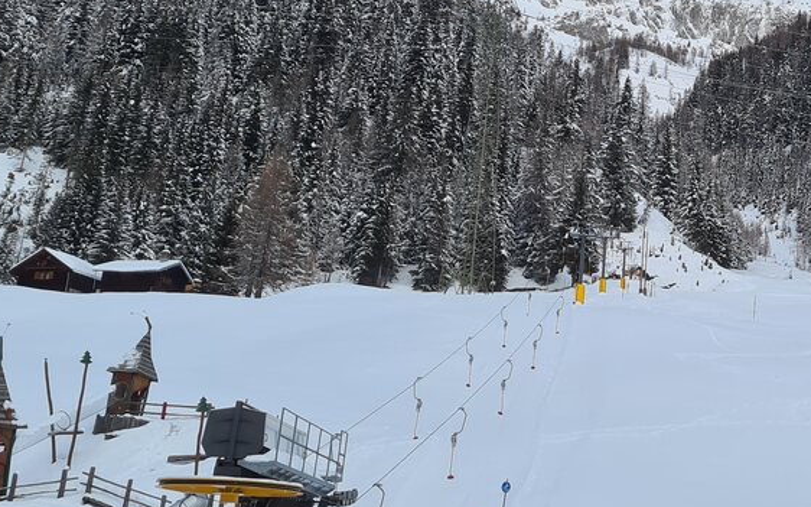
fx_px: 1481
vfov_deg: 19.2
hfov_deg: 29.4
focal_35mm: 67
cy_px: 85
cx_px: 732
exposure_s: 1/1724
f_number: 1.8
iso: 50
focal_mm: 5.4
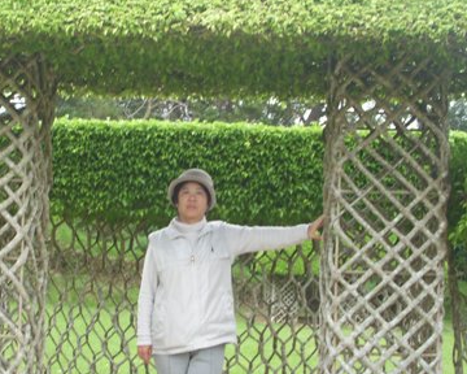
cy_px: 199
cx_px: 157
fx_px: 912
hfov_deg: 28.5
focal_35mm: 66
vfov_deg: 23.1
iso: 100
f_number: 3.3
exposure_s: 1/30
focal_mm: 6.3
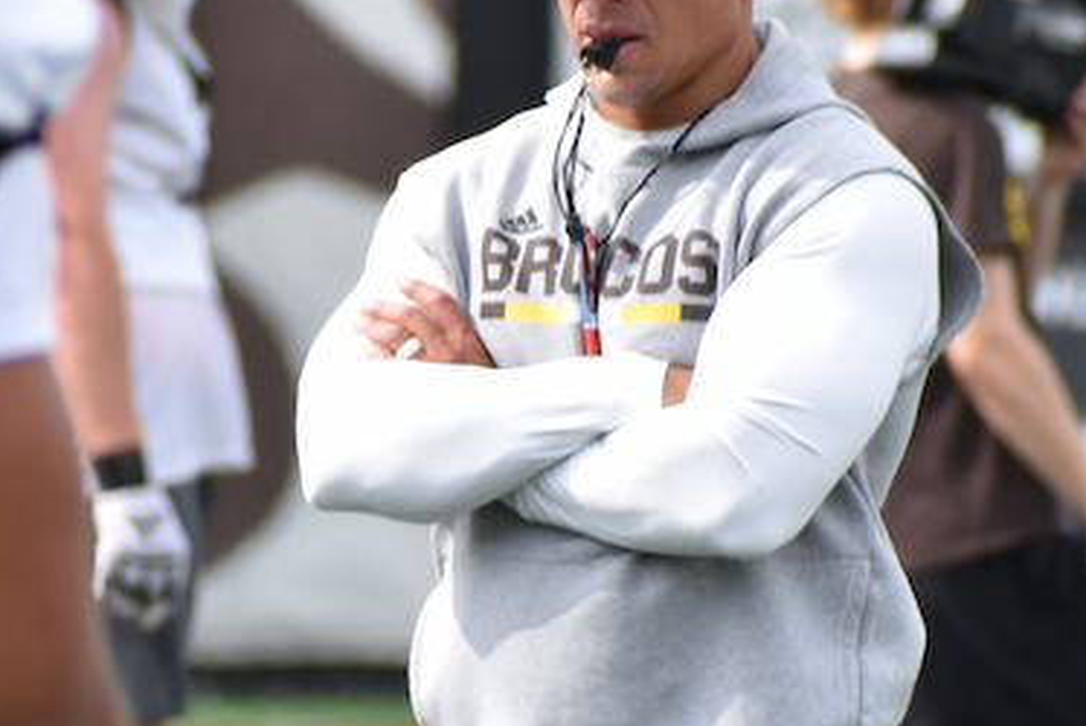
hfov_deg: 1.4
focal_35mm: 1442
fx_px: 43533
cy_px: 411
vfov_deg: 1.0
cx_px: 287
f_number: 6.3
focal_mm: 300
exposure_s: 1/200
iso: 100
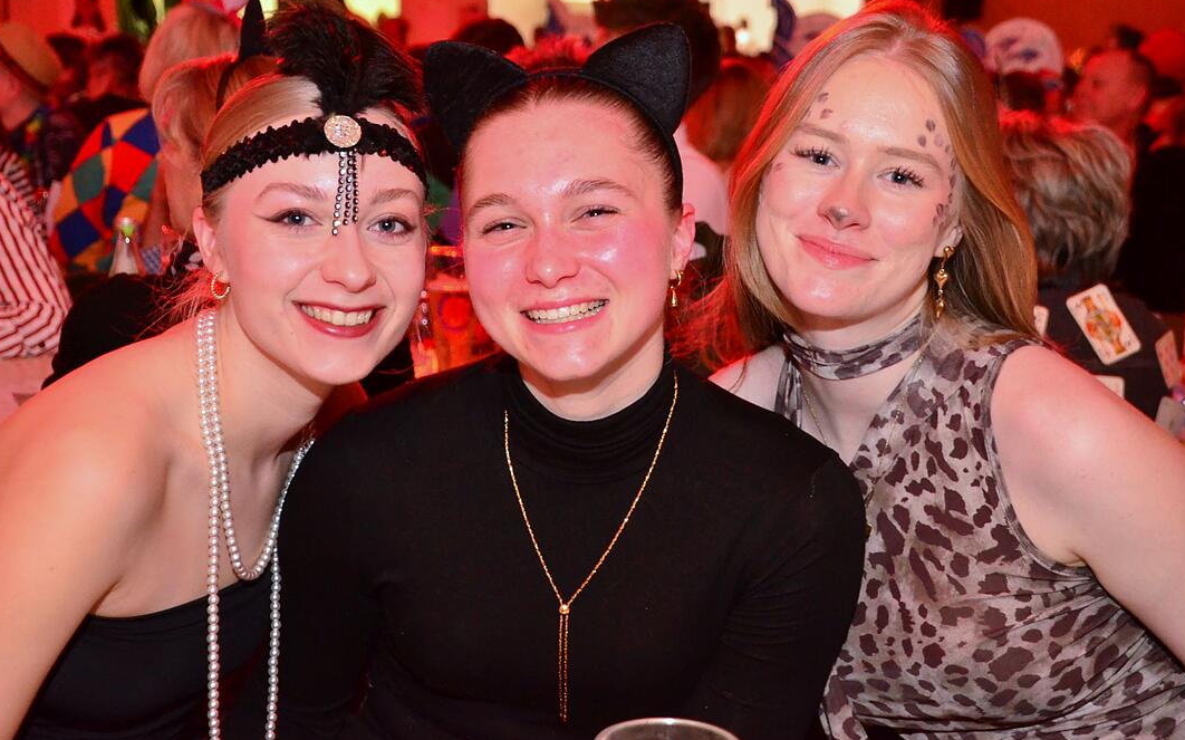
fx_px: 1905
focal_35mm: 59
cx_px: 587
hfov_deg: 34.6
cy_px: 348
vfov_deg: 22.0
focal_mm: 38
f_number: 5.6
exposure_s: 1/25
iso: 3200
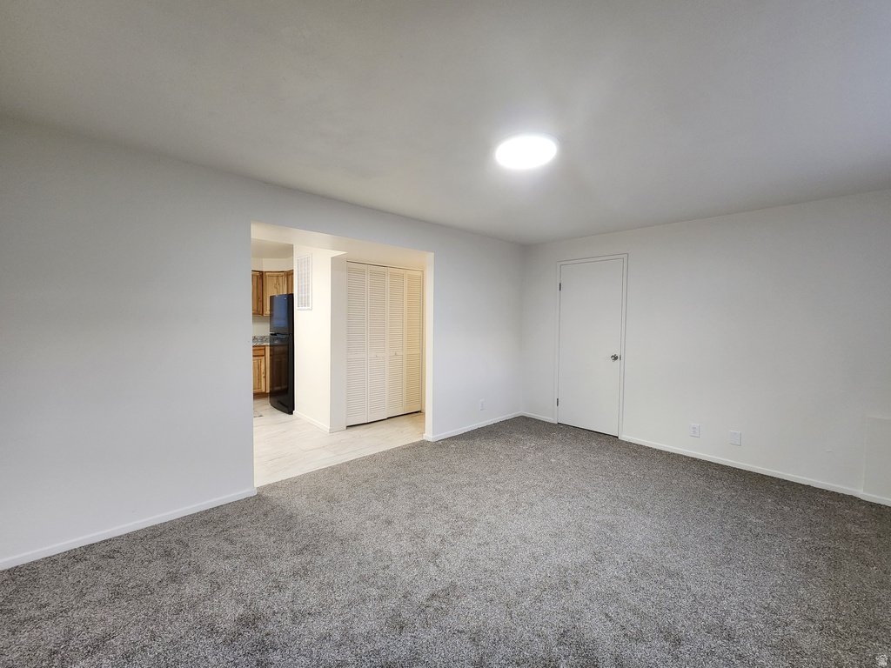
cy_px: 334
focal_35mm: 13
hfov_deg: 106.2
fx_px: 335
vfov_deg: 89.9
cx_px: 446
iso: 320
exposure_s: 1/60
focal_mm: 2.2
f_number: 2.2
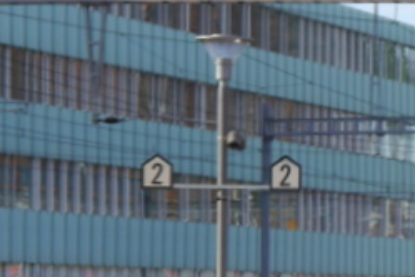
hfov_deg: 5.8
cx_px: 557
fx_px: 4046
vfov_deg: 3.9
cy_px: 294
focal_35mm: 351
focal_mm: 42
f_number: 7.1
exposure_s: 1/250
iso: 160
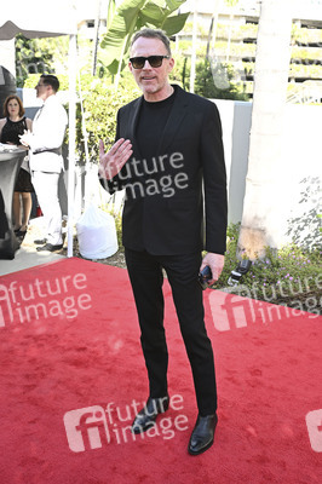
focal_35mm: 35
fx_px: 470
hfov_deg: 37.8
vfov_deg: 54.5
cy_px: 242
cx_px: 161
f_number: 5.6
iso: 640
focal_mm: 35
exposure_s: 1/320
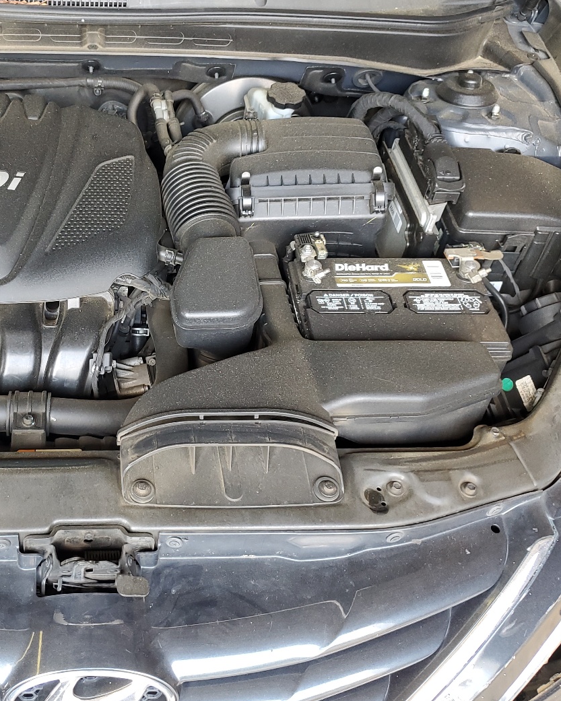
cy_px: 312
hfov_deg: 36.5
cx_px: 86
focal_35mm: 39
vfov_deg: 46.8
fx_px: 809
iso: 61
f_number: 1.5
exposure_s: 1/60.2
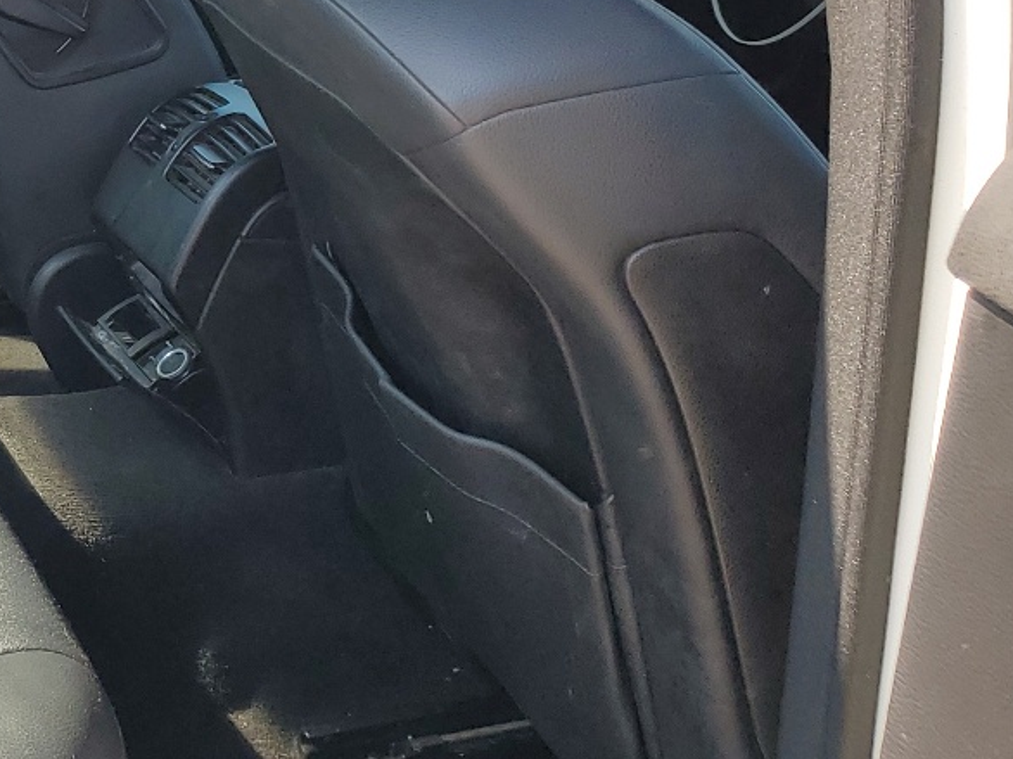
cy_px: 26
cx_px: -240
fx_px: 2077
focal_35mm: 71
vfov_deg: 20.2
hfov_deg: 24.5
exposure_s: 1/588
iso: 50
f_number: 1.5
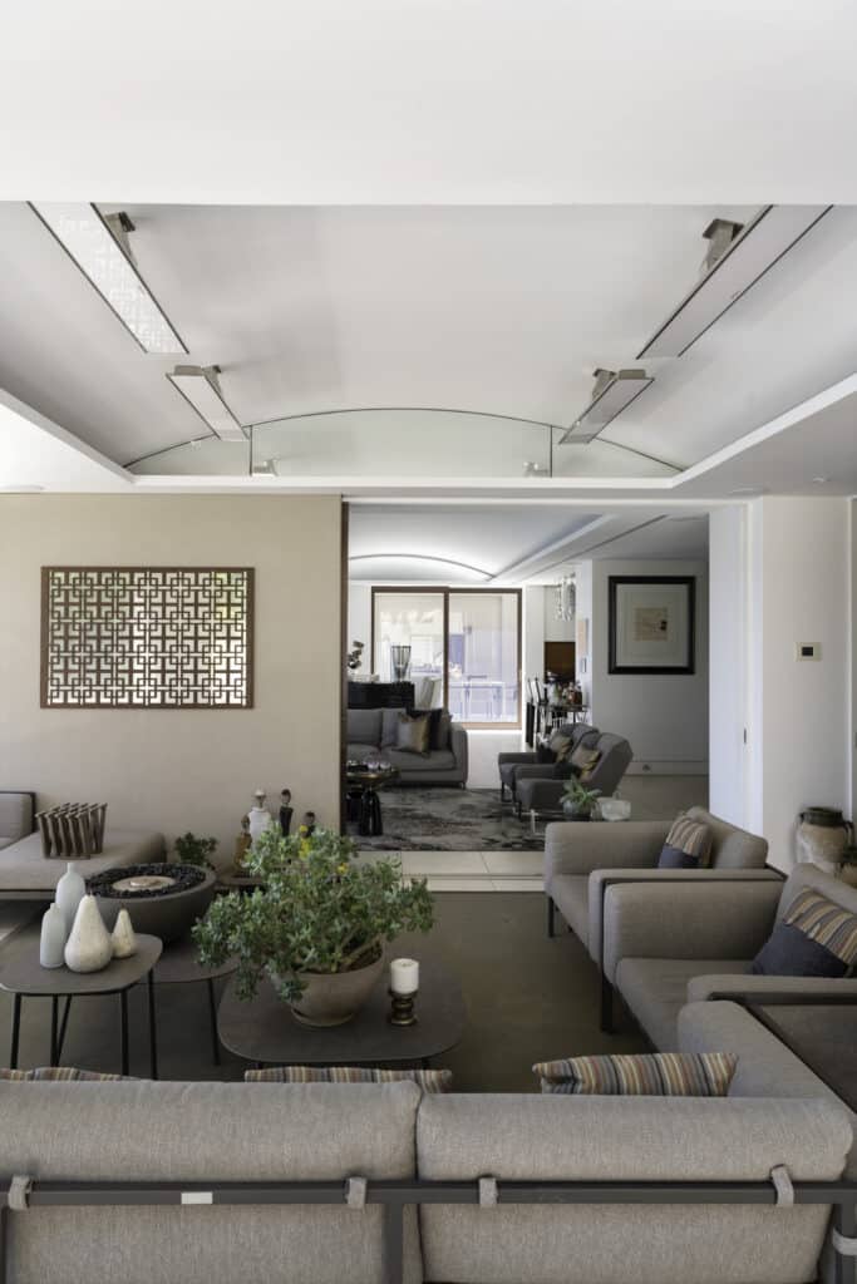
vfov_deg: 73.7
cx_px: 428
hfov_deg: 53.1
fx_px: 857
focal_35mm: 24
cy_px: 642
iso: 64
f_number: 9
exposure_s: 1/20
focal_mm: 24
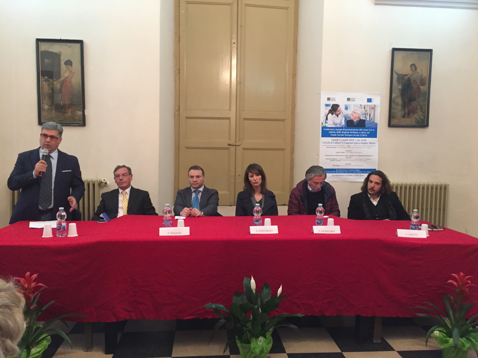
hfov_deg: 61.7
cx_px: 239
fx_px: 400
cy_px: 179
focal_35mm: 29
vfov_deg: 48.2
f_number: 2.2
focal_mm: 4.15
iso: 250
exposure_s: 1/20
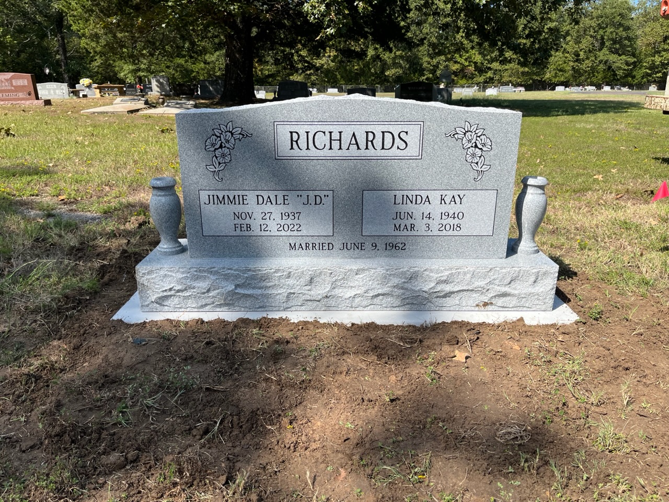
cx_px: 334
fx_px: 502
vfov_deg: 53.1
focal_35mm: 26
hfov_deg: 67.3
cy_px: 251
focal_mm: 5.1
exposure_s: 1/2755
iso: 50
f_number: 1.6
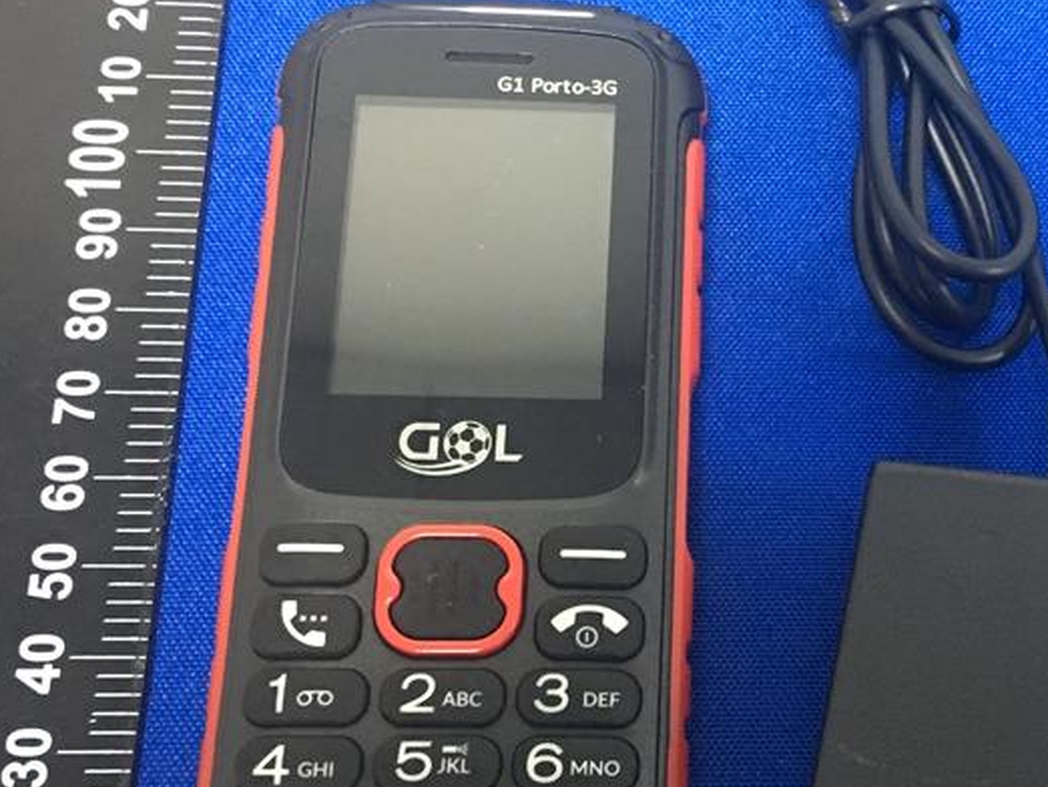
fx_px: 1817
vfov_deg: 24.4
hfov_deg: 31.1
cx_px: 877
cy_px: 442
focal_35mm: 60
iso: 125
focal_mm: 4.15
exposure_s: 1/8
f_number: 2.2
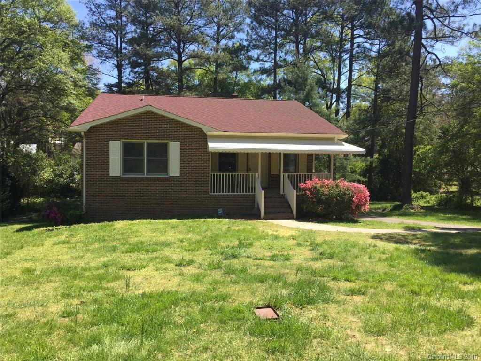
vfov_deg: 48.2
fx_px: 403
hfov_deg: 61.7
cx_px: 240
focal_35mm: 29
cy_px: 180
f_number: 2.2
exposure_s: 1/860
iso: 32
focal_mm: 4.15
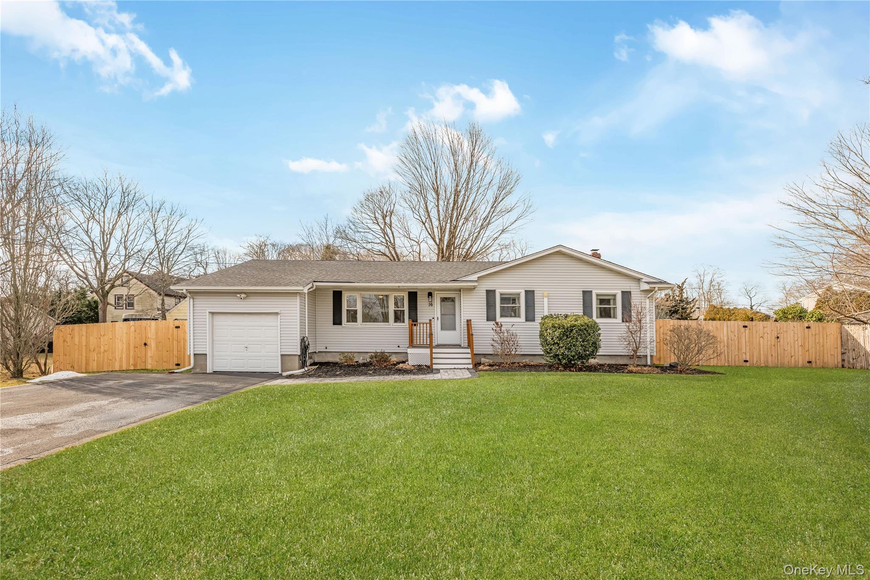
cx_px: 435
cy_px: 290
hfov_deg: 104.3
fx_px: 338
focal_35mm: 14
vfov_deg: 81.2
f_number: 5.6
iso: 100
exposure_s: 1/800
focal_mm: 14
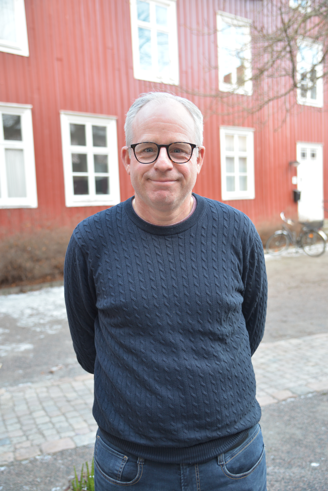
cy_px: 246
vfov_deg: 50.7
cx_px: 164
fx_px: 519
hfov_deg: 35.1
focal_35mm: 38
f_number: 4
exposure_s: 1/60
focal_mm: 38
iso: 500
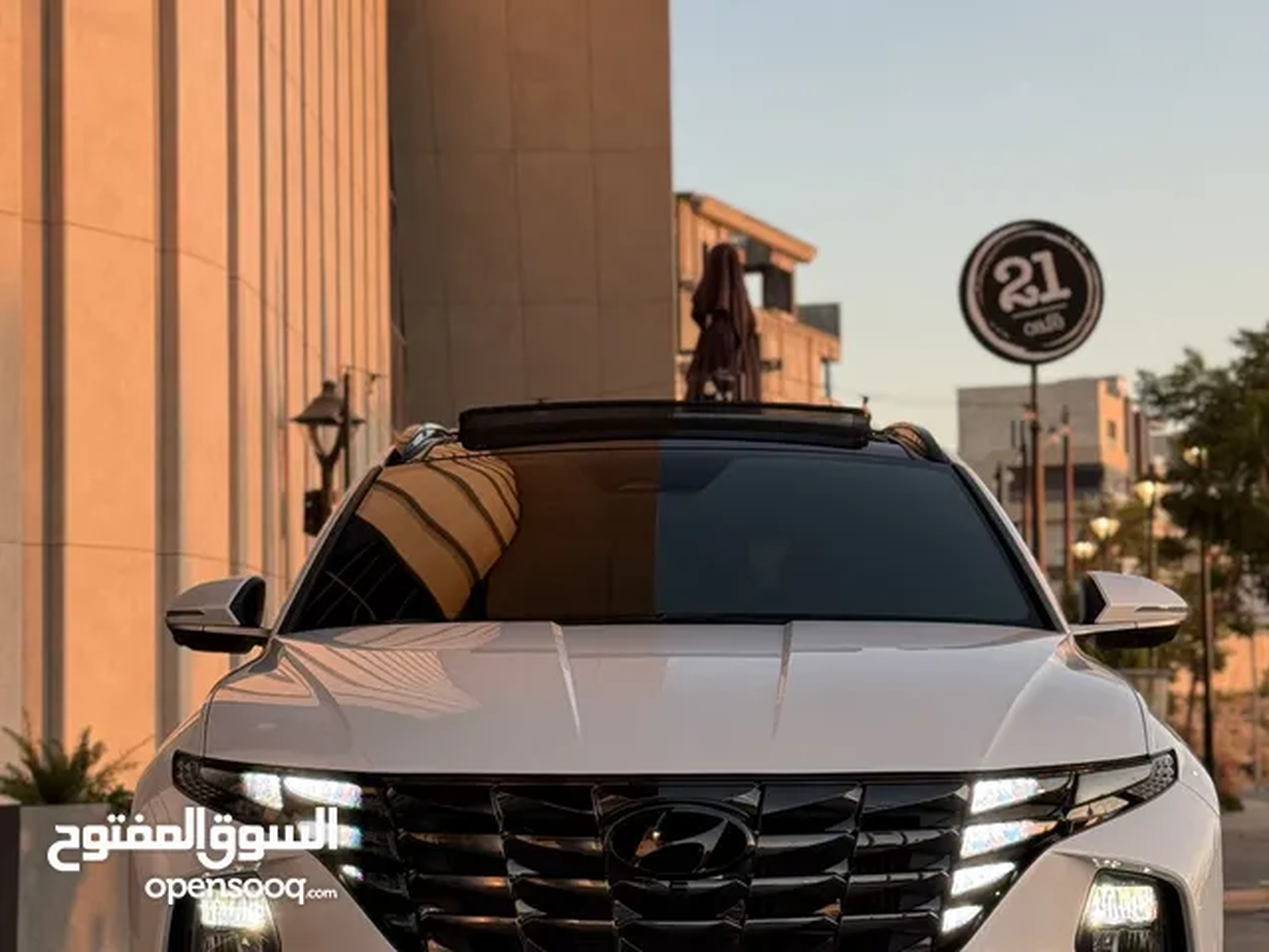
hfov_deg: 39.7
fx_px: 1760
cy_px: 476
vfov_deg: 30.3
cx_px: 634
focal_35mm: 48
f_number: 1.78
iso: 64
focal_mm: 6.76
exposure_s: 1/633
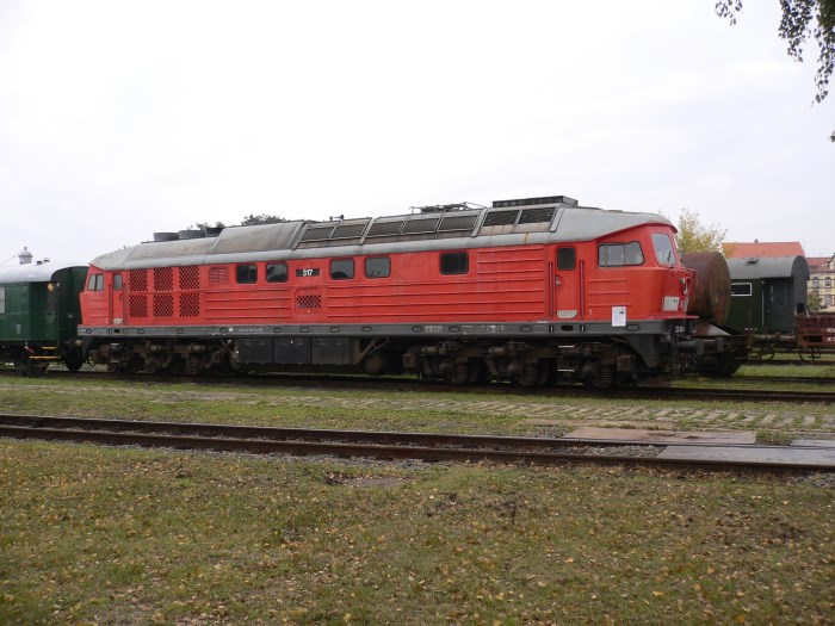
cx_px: 418
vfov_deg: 40.7
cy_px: 313
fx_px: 844
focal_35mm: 35
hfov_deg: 52.6
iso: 100
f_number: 2.8
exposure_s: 1/500
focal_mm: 5.8
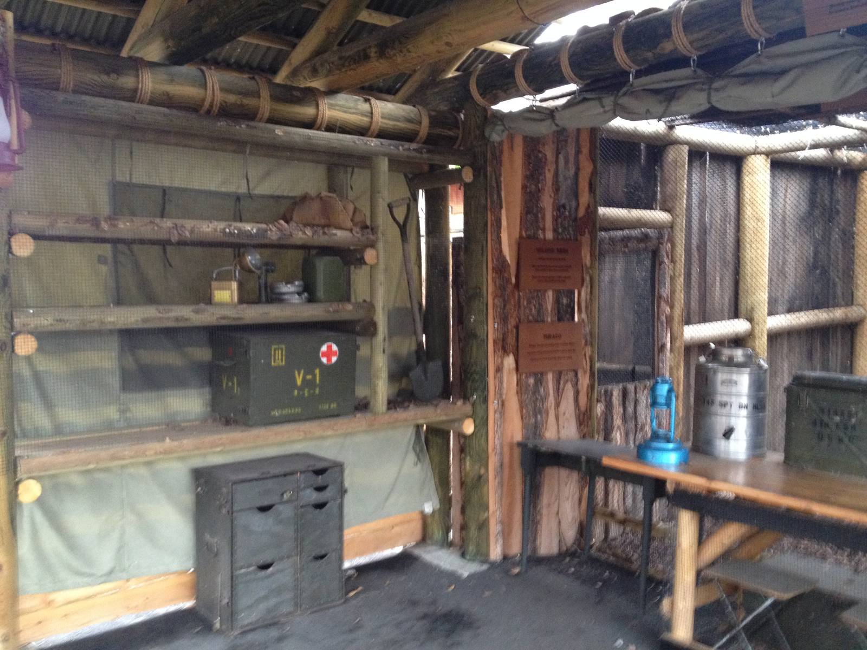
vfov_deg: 40.7
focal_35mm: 35
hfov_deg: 52.6
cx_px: 434
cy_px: 325
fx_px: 877
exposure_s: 1/20
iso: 320
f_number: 2.4
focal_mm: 4.28
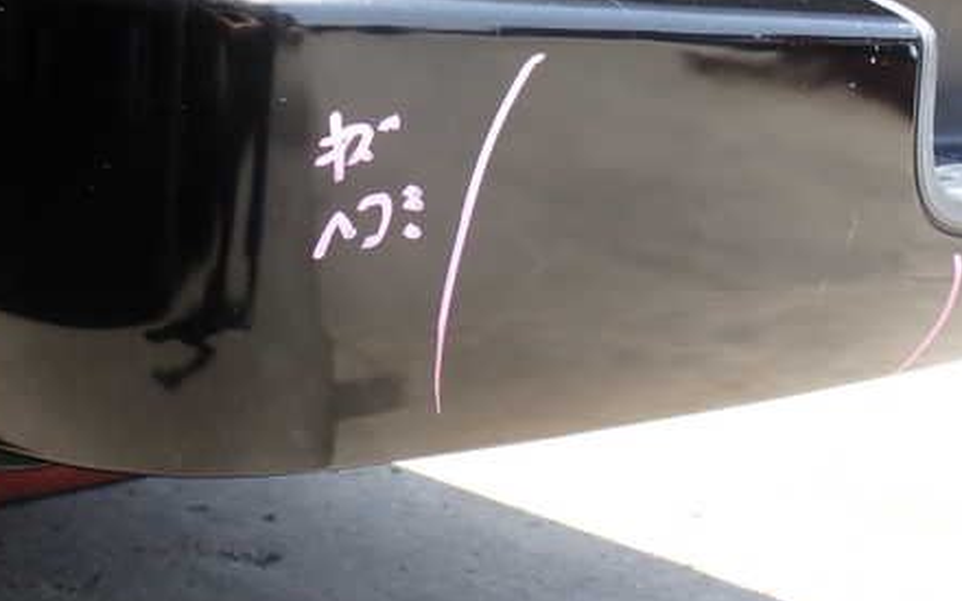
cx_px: 383
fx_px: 1783
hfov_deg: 30.1
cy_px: 205
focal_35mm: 68
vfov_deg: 19.1
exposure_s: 1/125
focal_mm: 8.4
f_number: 4.5
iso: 100
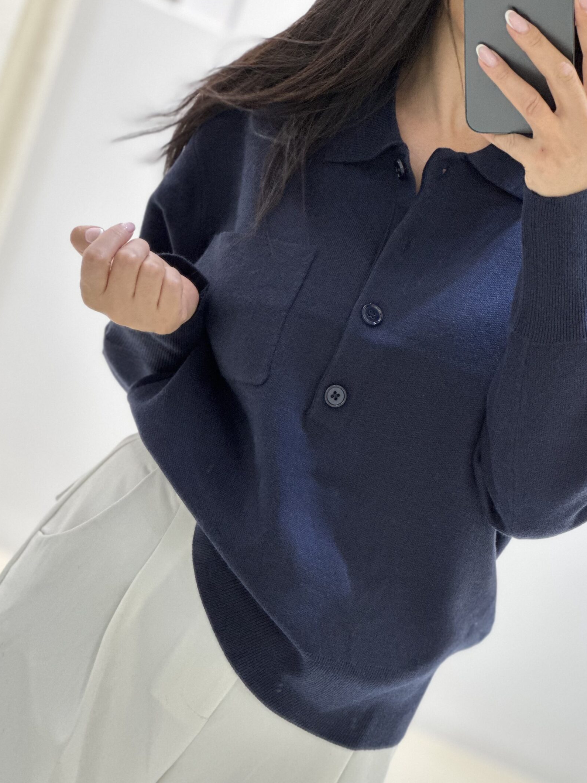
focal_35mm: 93
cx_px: 311
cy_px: 434
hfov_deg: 15.9
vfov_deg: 21.1
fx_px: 2103
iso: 200
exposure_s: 1/100
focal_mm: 9
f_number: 2.8
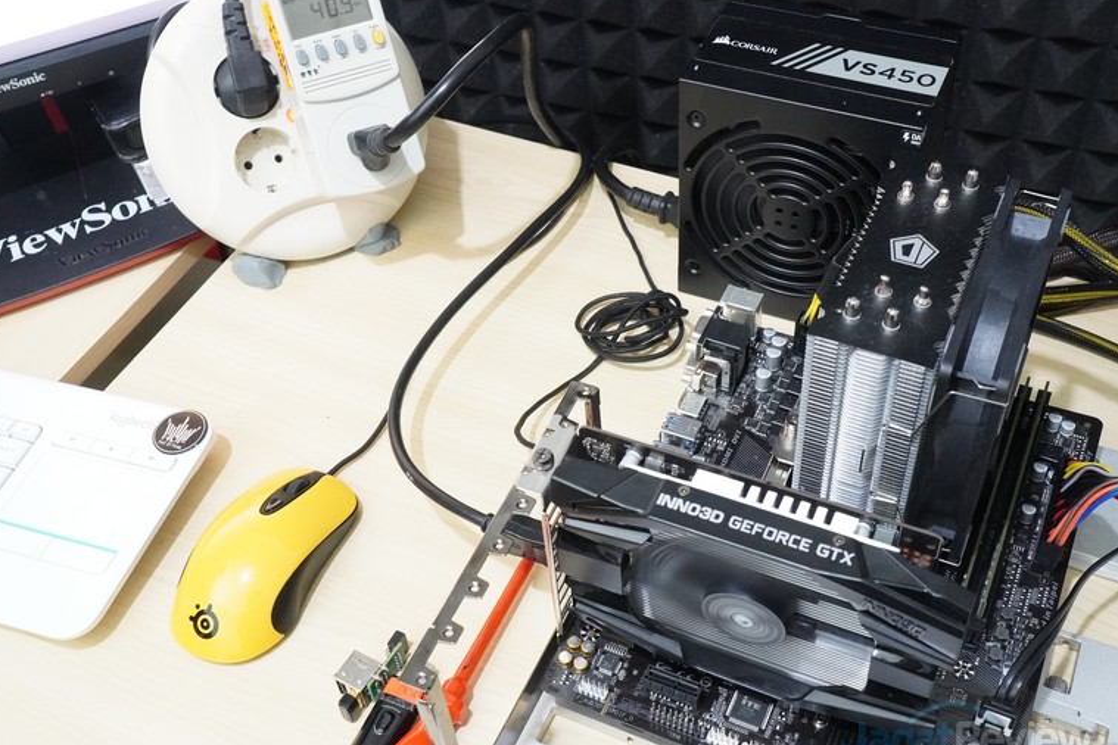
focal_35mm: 40
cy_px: 385
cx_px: 555
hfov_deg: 49.0
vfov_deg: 33.8
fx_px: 1227
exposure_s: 1/30
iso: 6400
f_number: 8
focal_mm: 25
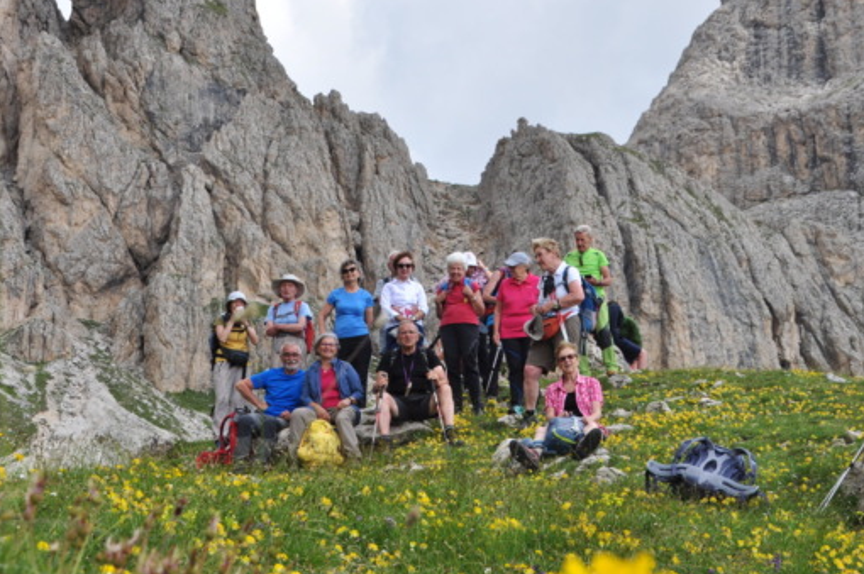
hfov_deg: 35.7
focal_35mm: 56
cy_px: 215
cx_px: 437
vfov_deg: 24.1
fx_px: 1343
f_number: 10
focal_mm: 28
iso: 200
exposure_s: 1/200
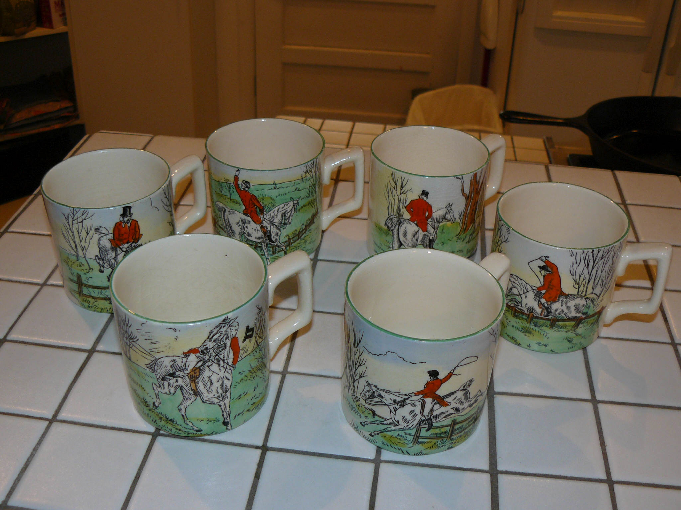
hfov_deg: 47.9
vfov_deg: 36.8
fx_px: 767
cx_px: 340
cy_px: 255
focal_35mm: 39
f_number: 2.8
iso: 100
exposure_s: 1/30
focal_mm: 6
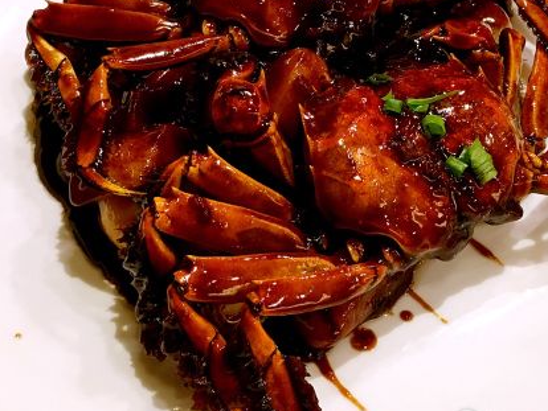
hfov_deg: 38.8
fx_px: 776
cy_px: 163
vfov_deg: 29.6
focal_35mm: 49
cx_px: 312
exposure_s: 1/33
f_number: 2.2
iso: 160
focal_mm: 4.15
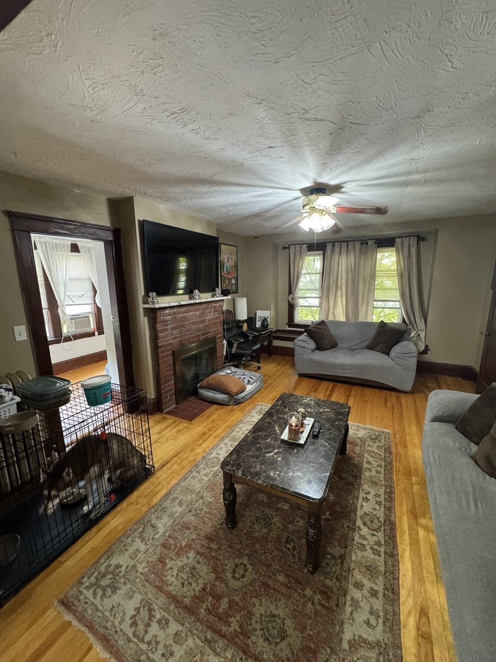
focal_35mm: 14
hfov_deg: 85.7
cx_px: 248
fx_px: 267
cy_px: 331
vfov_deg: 102.1
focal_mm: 2.22
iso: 1000
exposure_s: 1/60
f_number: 2.2
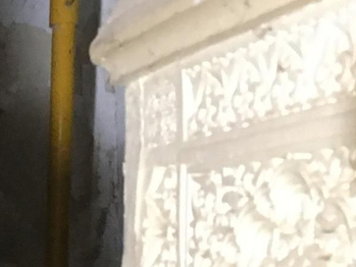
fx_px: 1316
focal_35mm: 128
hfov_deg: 13.3
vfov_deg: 11.3
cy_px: 353
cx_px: -359
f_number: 2.2
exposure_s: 1/20
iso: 200
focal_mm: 4.15
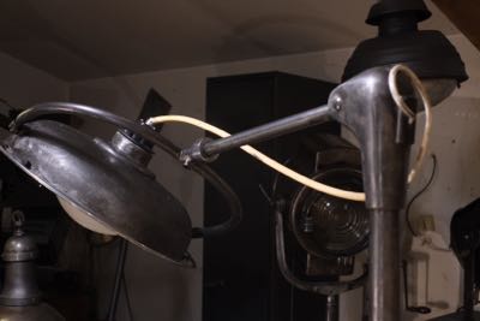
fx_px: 707
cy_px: 160
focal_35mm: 53
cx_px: 240
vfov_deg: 25.5
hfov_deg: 37.5
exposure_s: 1/125
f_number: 4
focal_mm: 35
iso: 2500
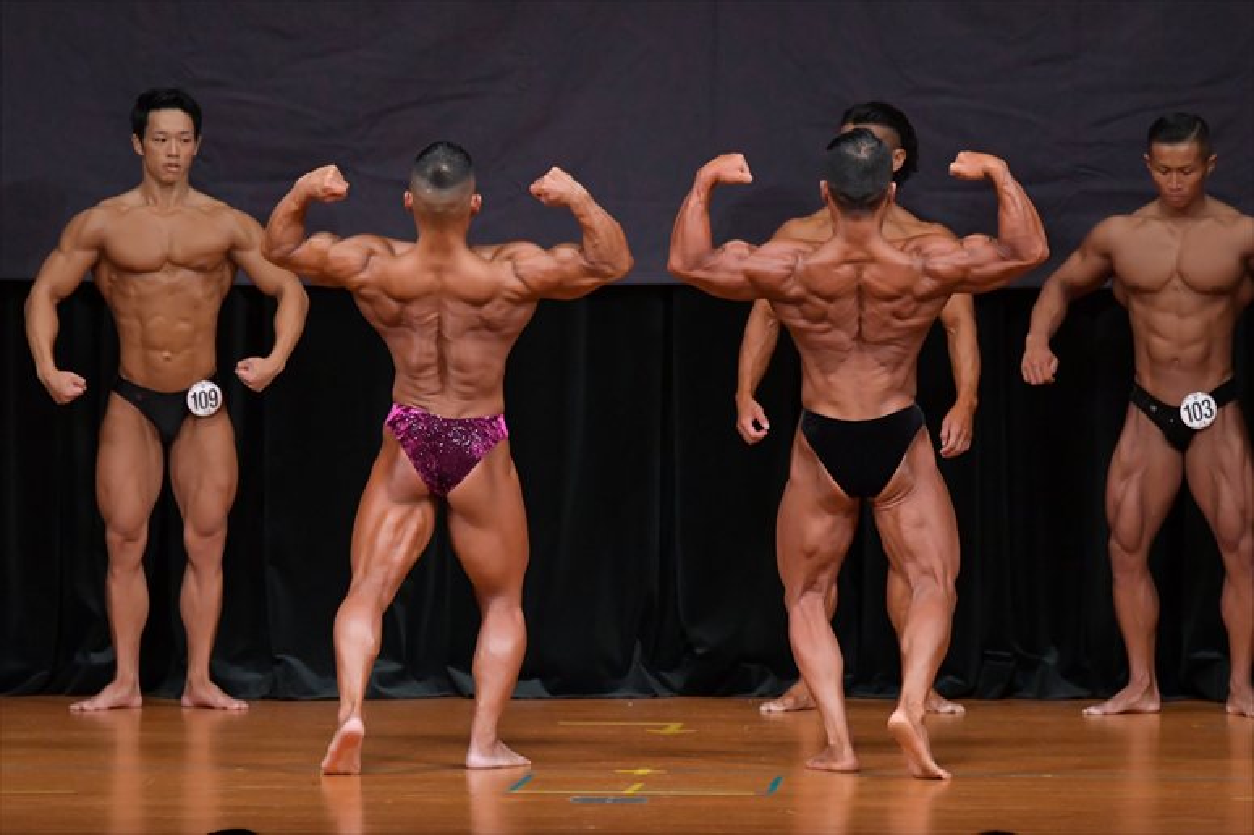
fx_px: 9923
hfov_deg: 7.2
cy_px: 418
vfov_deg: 4.8
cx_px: 627
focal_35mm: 285
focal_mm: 190
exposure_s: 1/400
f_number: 5.6
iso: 4000
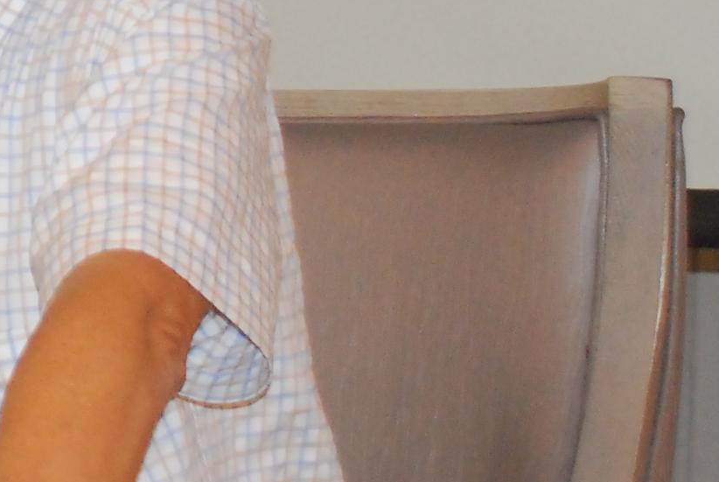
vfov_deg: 6.0
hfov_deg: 8.6
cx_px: -702
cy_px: -380
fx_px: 4521
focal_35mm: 226
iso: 1000
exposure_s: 1/25
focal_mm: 32
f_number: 4.2
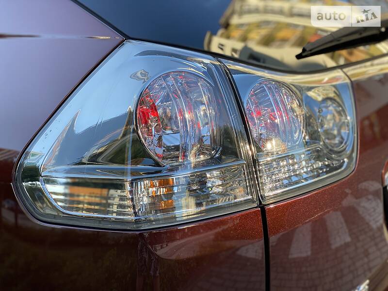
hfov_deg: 36.8
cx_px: 194
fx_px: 583
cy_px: 146
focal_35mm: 52
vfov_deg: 28.0
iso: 25
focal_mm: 6
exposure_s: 1/122
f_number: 2
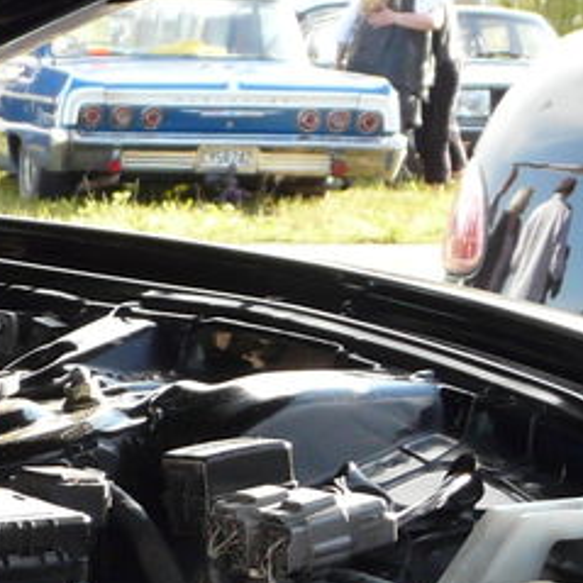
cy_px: 542
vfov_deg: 9.0
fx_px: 3697
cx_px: -817
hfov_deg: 8.3
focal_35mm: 194
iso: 100
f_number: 3.6
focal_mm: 6.7
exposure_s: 1/125
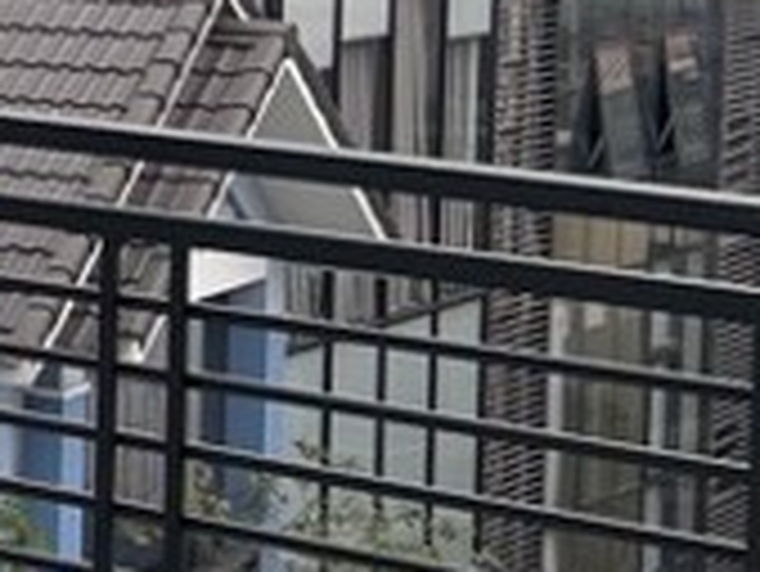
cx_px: -1408
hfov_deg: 10.1
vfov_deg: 9.5
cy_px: -90
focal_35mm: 154
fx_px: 3383
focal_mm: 5.7
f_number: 1.5
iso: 50
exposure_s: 1/604
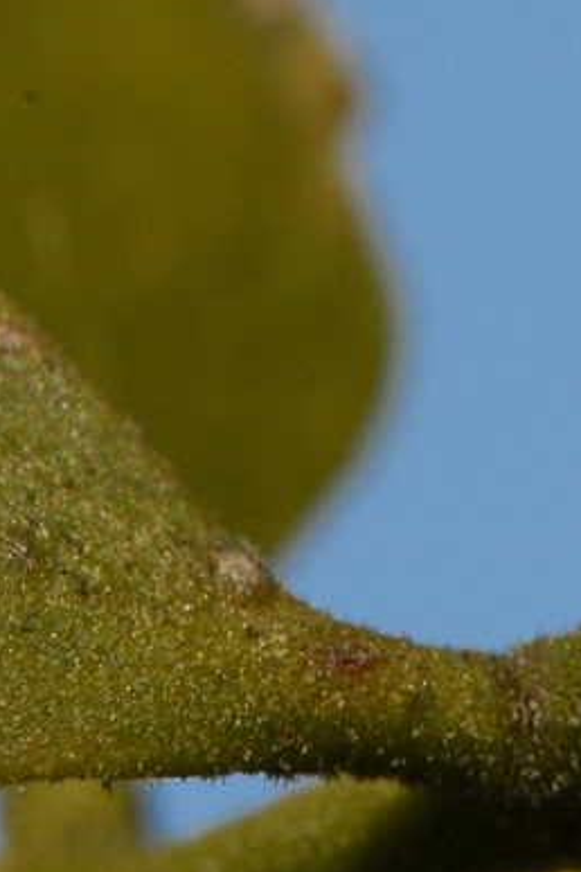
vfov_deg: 8.6
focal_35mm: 238
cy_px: -18
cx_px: 540
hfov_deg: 5.8
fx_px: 5761
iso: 400
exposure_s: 1/320
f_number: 20
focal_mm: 60
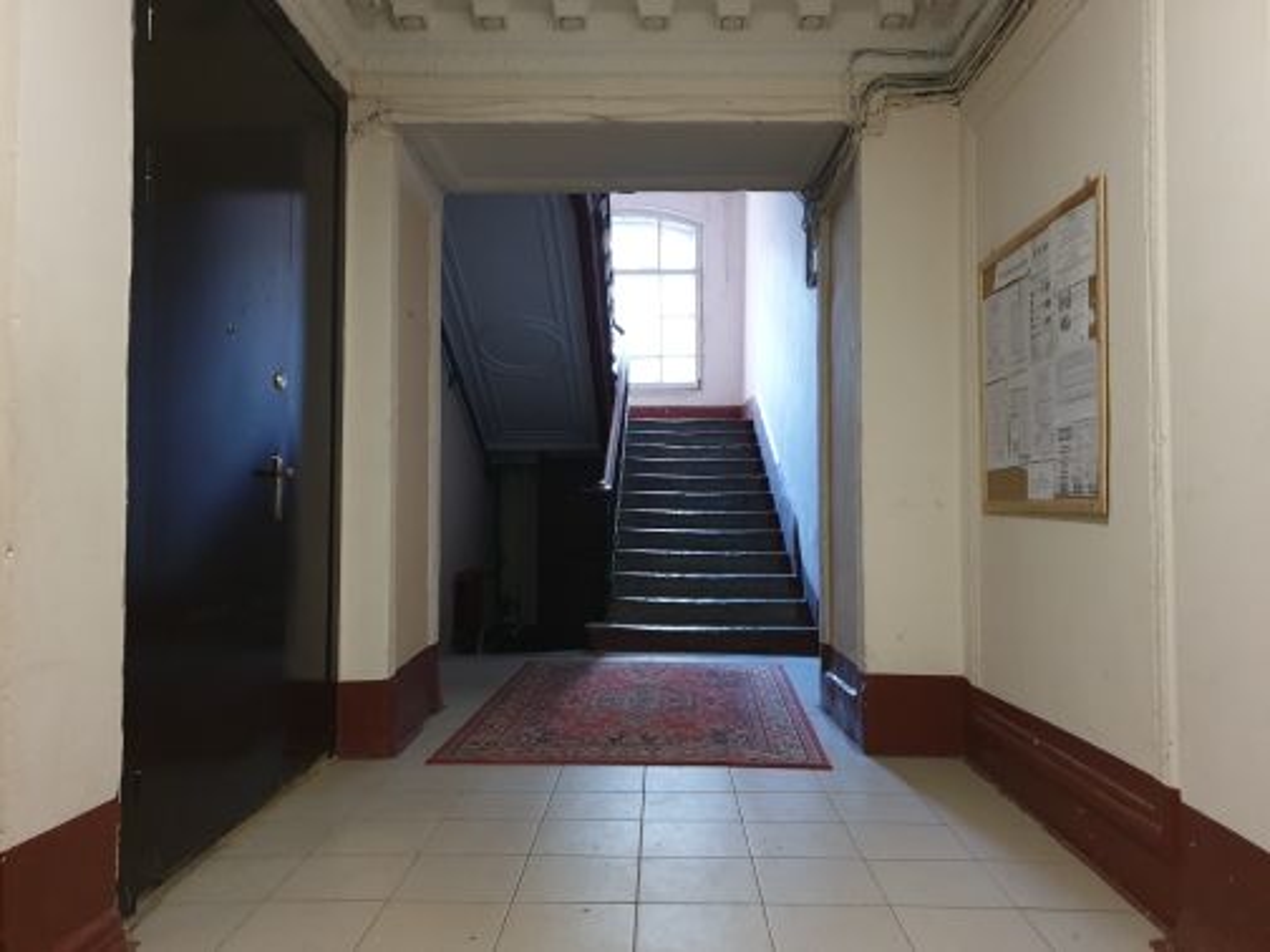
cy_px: 476
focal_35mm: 26
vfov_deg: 53.1
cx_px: 635
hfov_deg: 67.3
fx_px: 954
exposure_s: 1/20
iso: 250
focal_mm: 4.3
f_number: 1.5
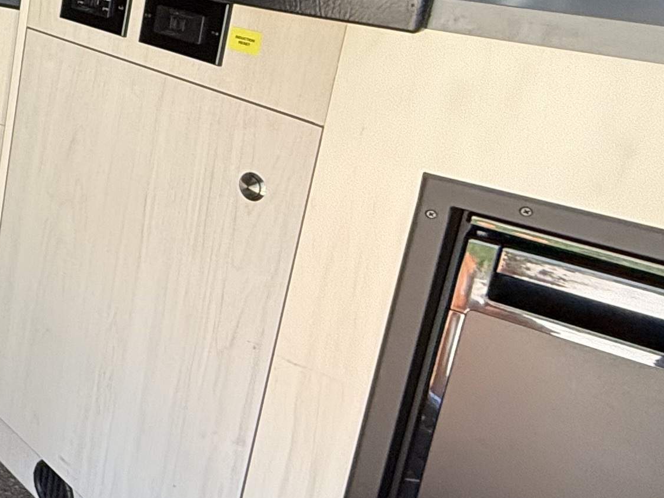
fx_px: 959
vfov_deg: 28.1
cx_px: -395
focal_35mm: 50
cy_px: 60
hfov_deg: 25.5
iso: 200
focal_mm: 2.22
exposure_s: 1/99
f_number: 2.2
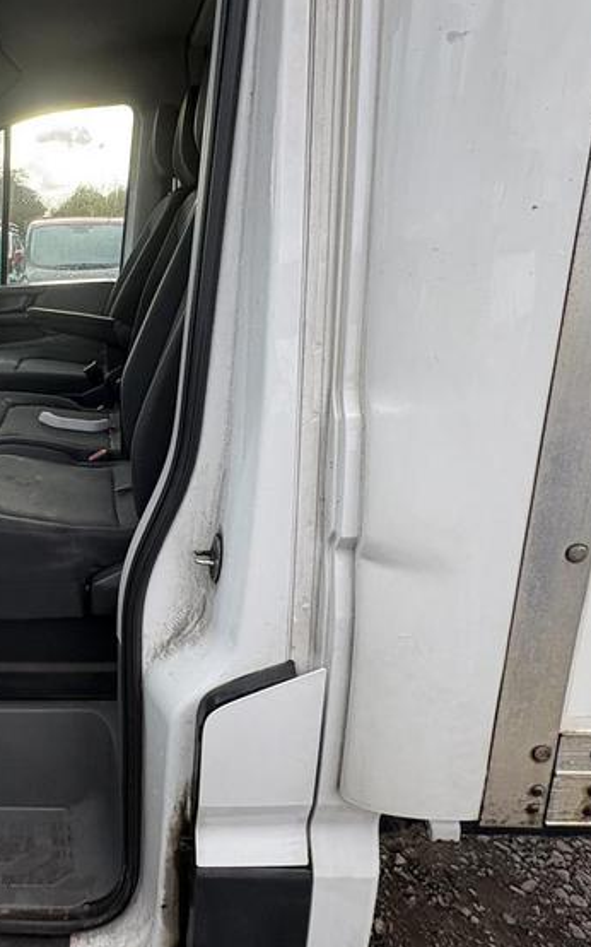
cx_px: 70
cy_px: 400
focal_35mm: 24
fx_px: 619
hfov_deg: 46.5
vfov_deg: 74.3
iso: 40
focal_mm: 2.22
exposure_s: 1/176
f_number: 2.2
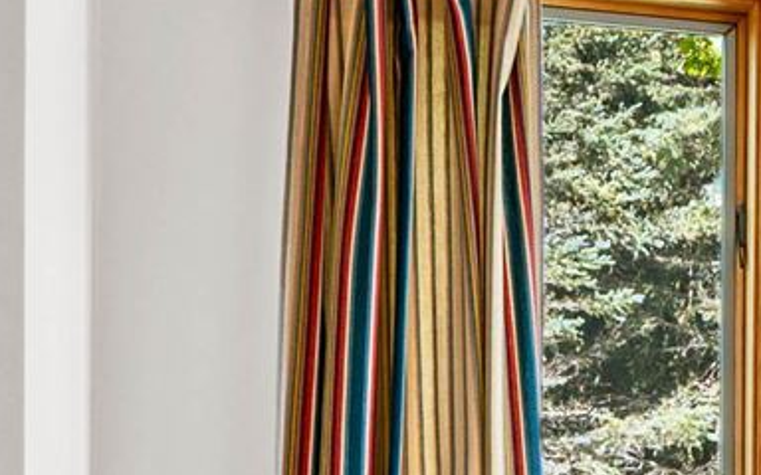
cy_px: 480
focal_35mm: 114
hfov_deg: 14.6
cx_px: 1593
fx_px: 2364
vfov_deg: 11.4
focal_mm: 14
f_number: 5.6
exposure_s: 1/2
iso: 100
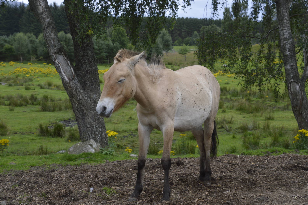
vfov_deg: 17.9
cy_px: 102
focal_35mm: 76
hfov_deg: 26.7
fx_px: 650
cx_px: 155
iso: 250
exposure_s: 1/125
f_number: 8
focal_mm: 50
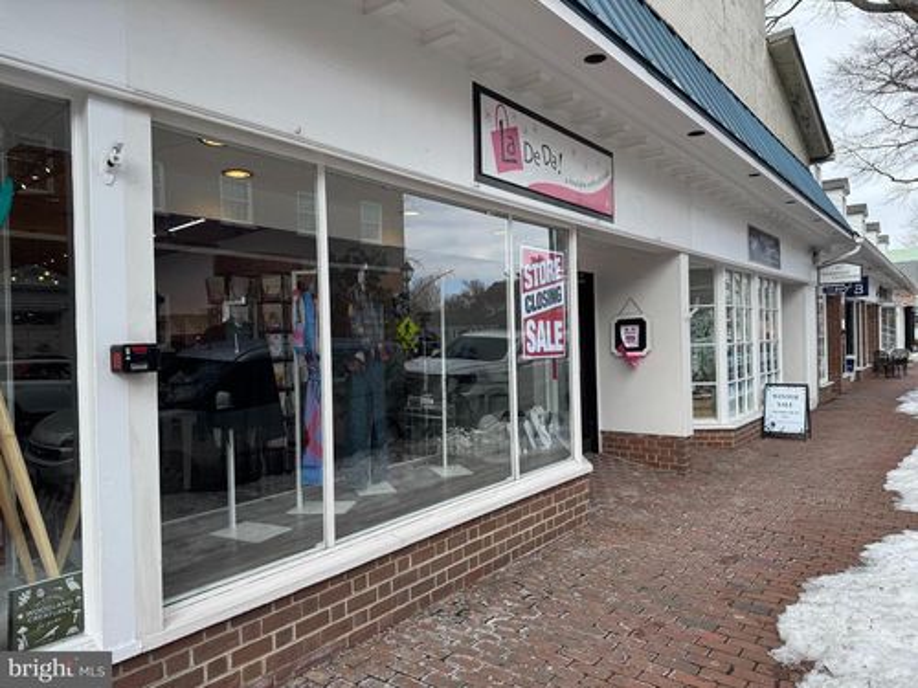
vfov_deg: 56.8
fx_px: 636
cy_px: 344
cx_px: 459
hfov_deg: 71.6
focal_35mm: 24
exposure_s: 1/1425
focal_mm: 6.76
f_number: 1.78
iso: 80
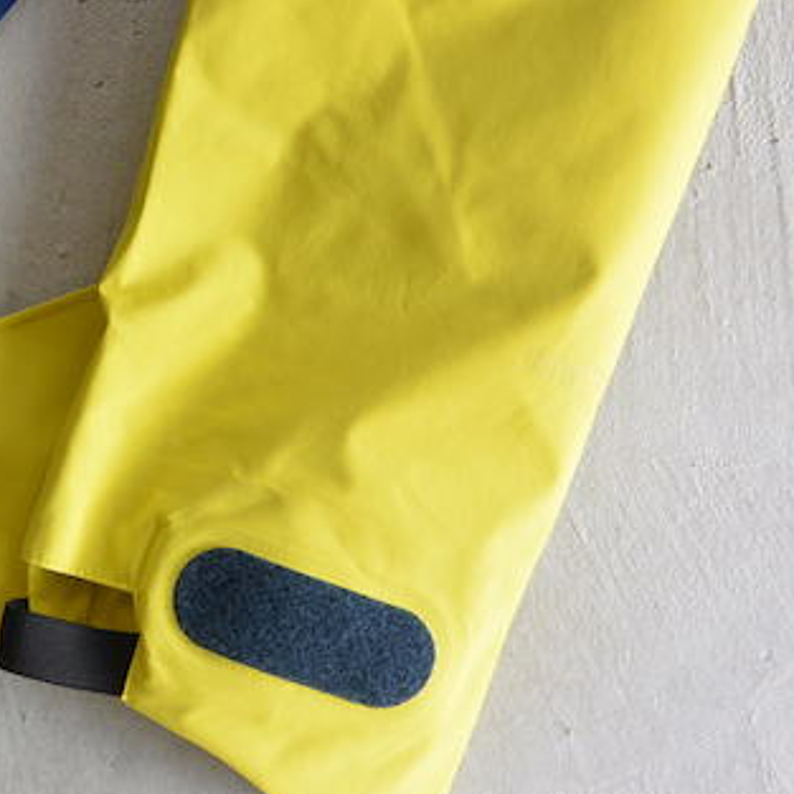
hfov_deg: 23.4
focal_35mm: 71
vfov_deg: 24.3
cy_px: 384
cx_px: 23
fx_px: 1842
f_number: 4
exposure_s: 1/250
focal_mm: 14.5
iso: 250
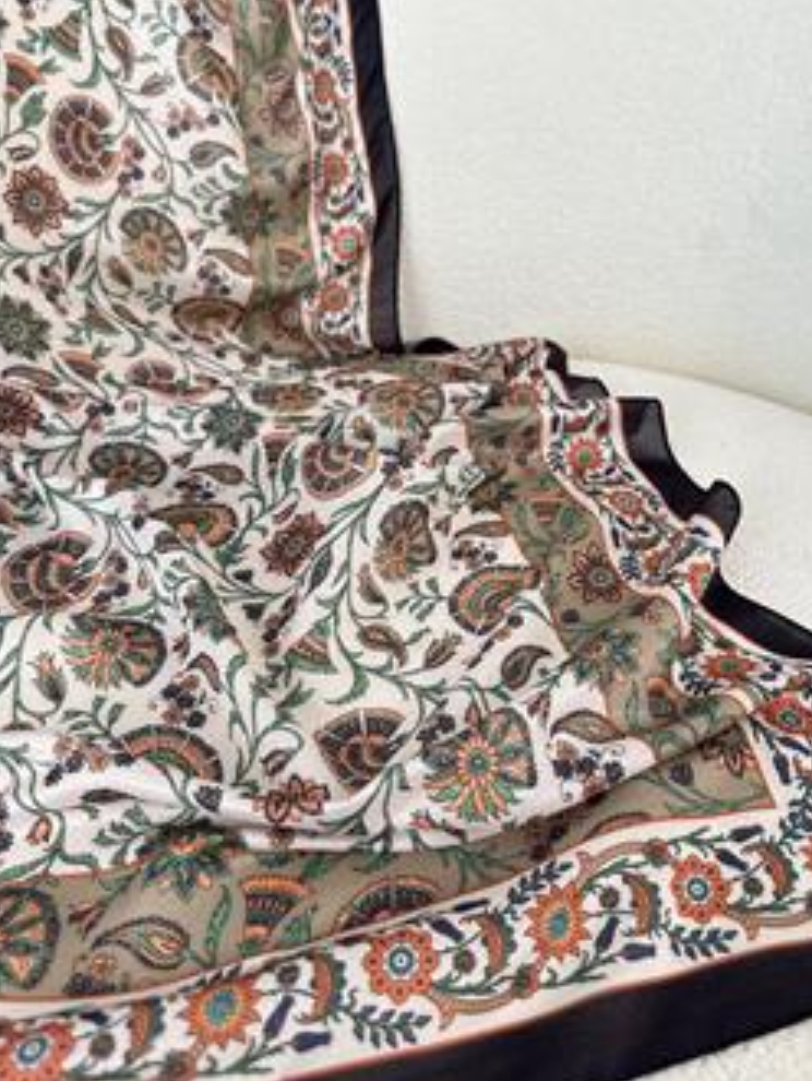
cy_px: 464
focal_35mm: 30
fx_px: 937
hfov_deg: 46.8
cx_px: 442
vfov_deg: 59.7
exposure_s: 1/125
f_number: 1.78
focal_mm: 6.86
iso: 64
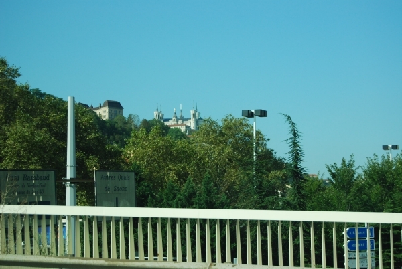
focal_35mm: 72
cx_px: 201
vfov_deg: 19.0
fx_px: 805
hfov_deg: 28.0
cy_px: 134
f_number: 5.6
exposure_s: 1/80
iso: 200
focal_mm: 48
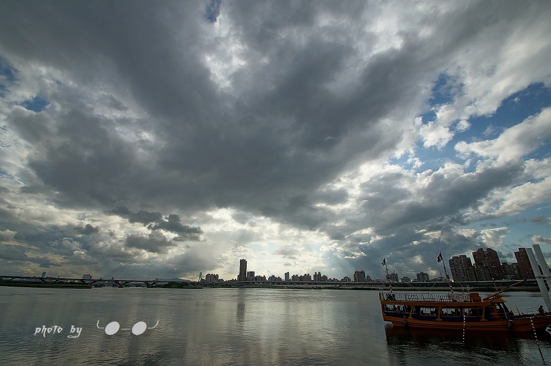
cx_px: 276
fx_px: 229
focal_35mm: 15
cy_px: 183
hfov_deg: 100.5
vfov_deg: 77.2
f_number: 11
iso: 100
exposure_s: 1/400
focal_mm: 10
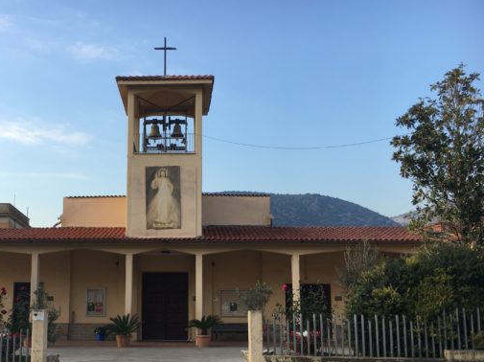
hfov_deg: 46.1
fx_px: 559
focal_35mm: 40
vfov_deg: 35.7
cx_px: 159
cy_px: 233
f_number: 2.2
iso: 25
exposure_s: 1/366
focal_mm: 4.15
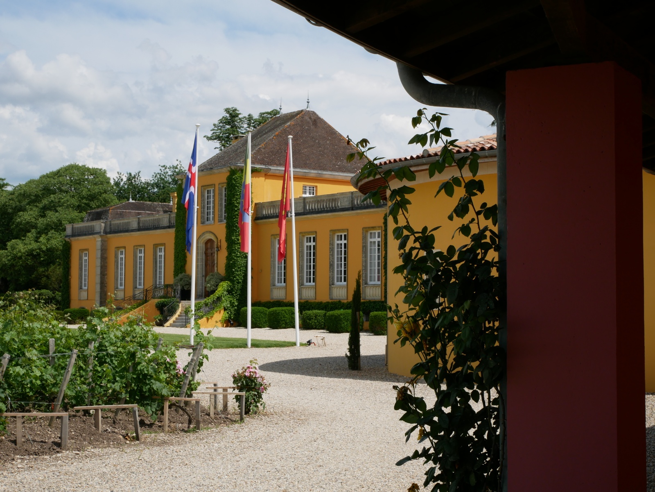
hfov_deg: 32.2
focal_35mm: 60
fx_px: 1136
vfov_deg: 24.4
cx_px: 328
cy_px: 246
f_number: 11
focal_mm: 30
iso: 200
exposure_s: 1/320
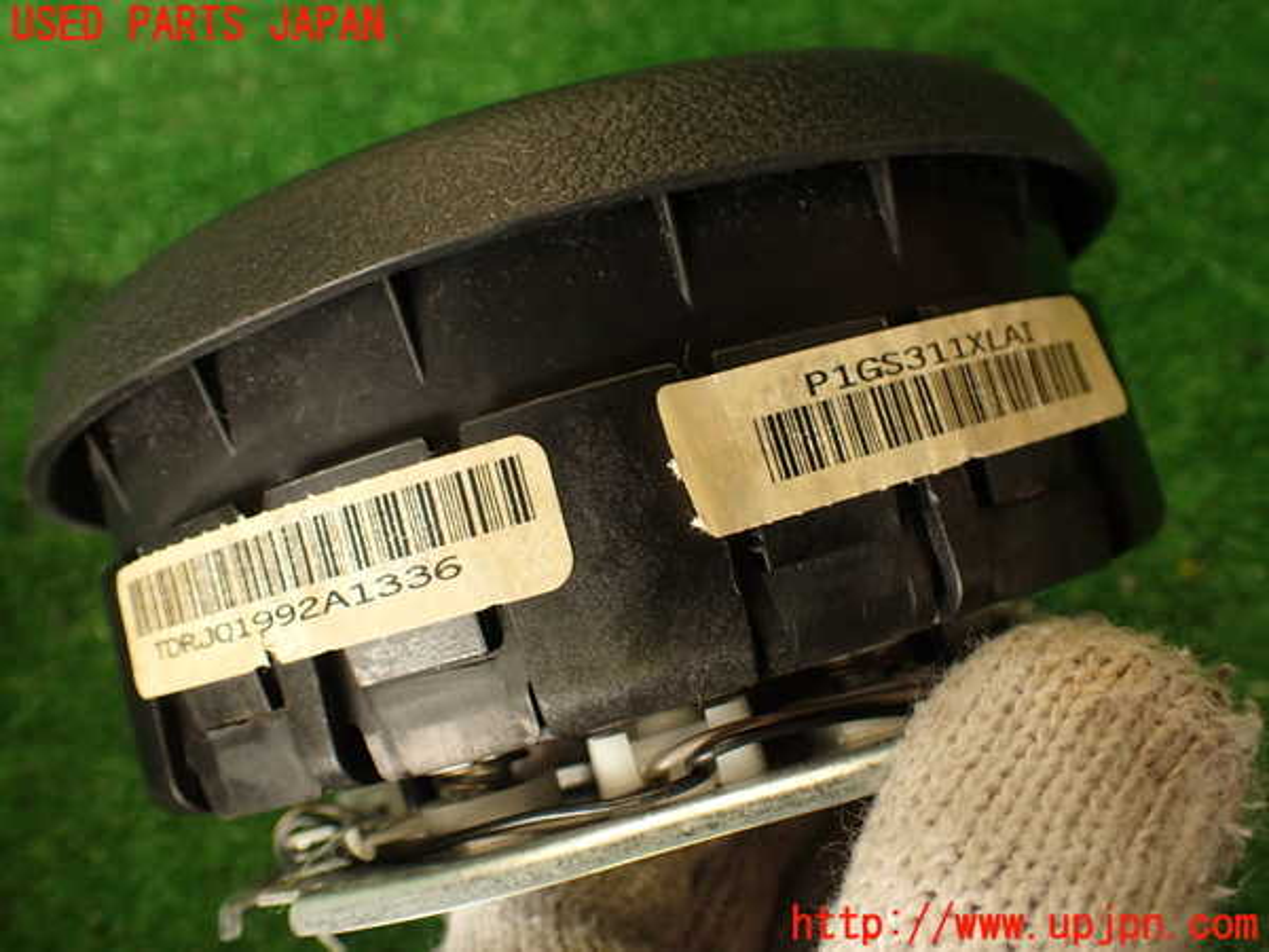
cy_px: 476
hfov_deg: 56.8
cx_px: 634
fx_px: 1173
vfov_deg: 44.2
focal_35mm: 32
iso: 200
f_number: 2.4
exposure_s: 1/50
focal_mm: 5.79
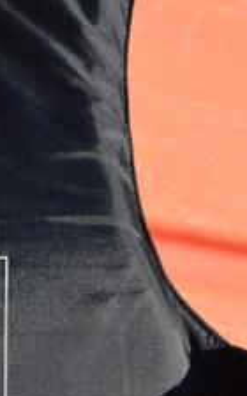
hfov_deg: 10.1
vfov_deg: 16.7
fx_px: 1336
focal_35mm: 124
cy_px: 295
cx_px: -152
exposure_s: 1/200
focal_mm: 26
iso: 100
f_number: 7.1
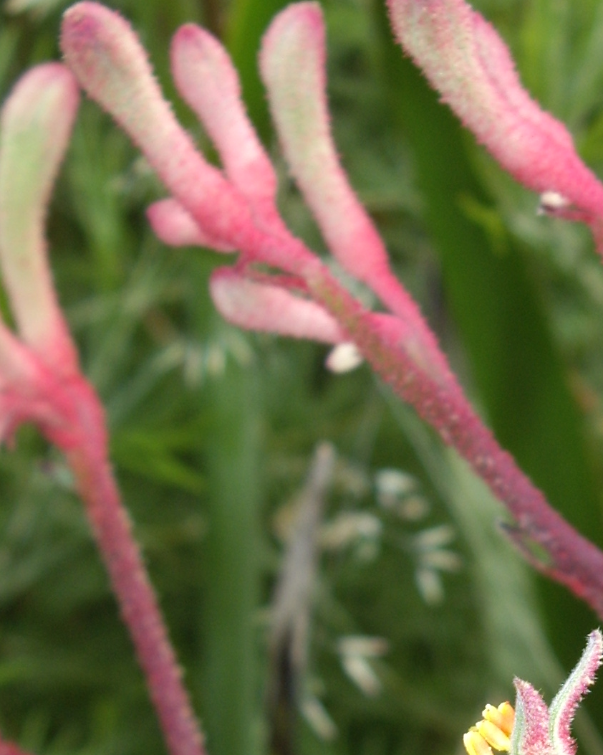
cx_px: 492
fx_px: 2566
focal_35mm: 115
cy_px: 658
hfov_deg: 13.3
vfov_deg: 16.5
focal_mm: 7.9
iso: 50
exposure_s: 1/80
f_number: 5.6
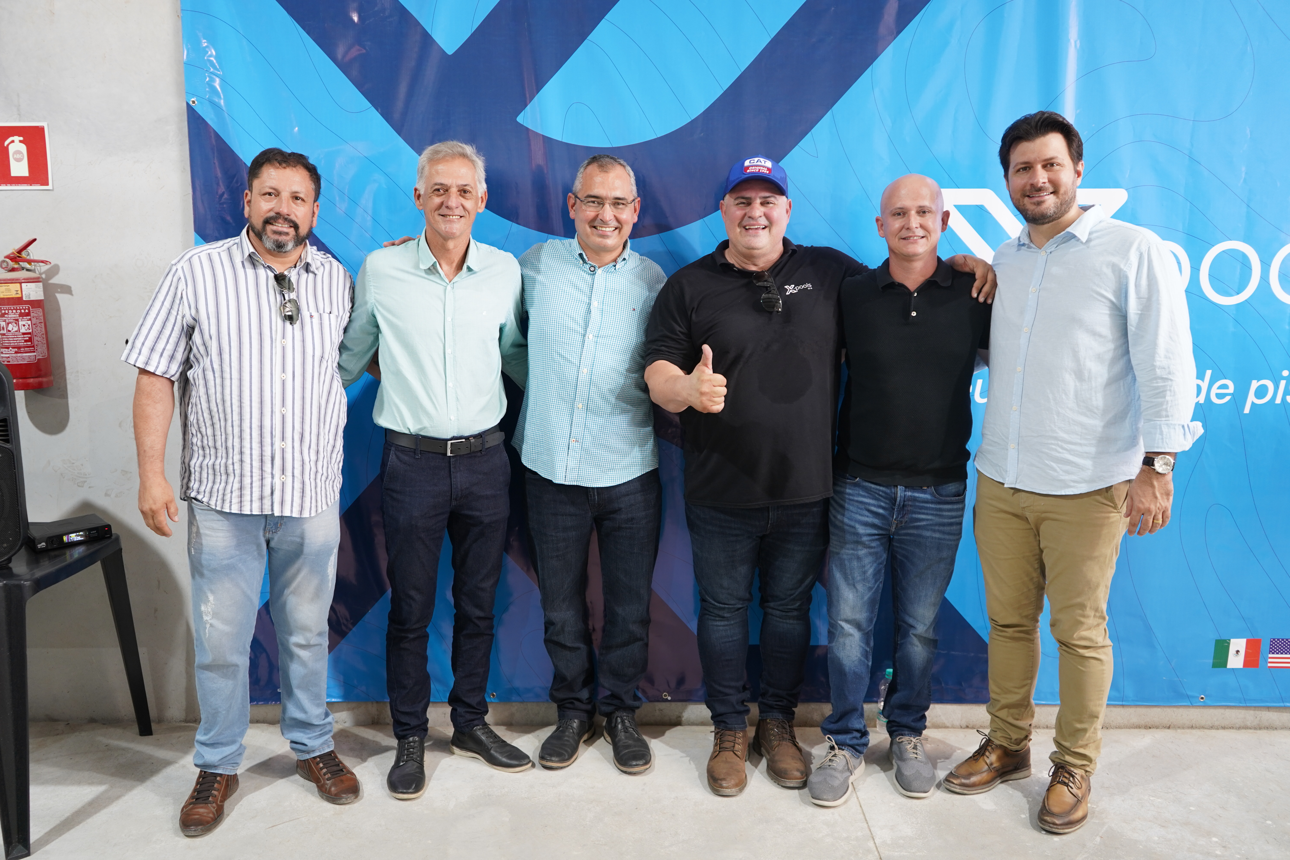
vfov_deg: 46.4
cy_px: 430
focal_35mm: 28
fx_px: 1003
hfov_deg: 65.5
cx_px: 645
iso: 500
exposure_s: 1/30
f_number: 3.5
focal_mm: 28
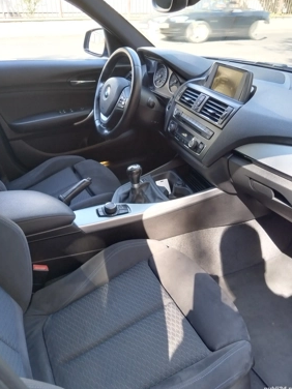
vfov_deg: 91.0
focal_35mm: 17
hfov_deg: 74.7
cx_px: 141
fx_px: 191
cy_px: 186
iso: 202
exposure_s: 1/50
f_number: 1.9
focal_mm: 1.68
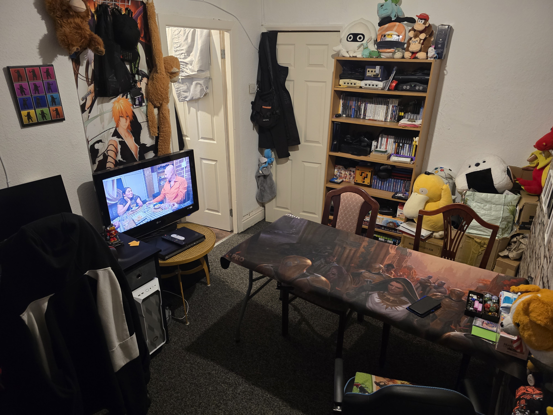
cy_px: 208
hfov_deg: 73.9
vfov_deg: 58.9
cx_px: 276
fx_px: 367
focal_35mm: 23
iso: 500
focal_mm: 6.3
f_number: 1.7
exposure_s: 1/33.6
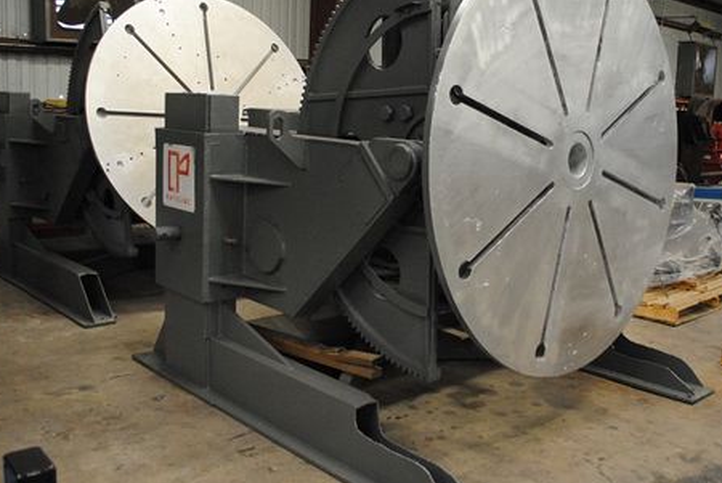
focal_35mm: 36
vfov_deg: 36.9
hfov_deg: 53.1
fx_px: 723
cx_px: 380
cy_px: 214
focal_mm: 18
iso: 1000
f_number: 3.5
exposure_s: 1/30
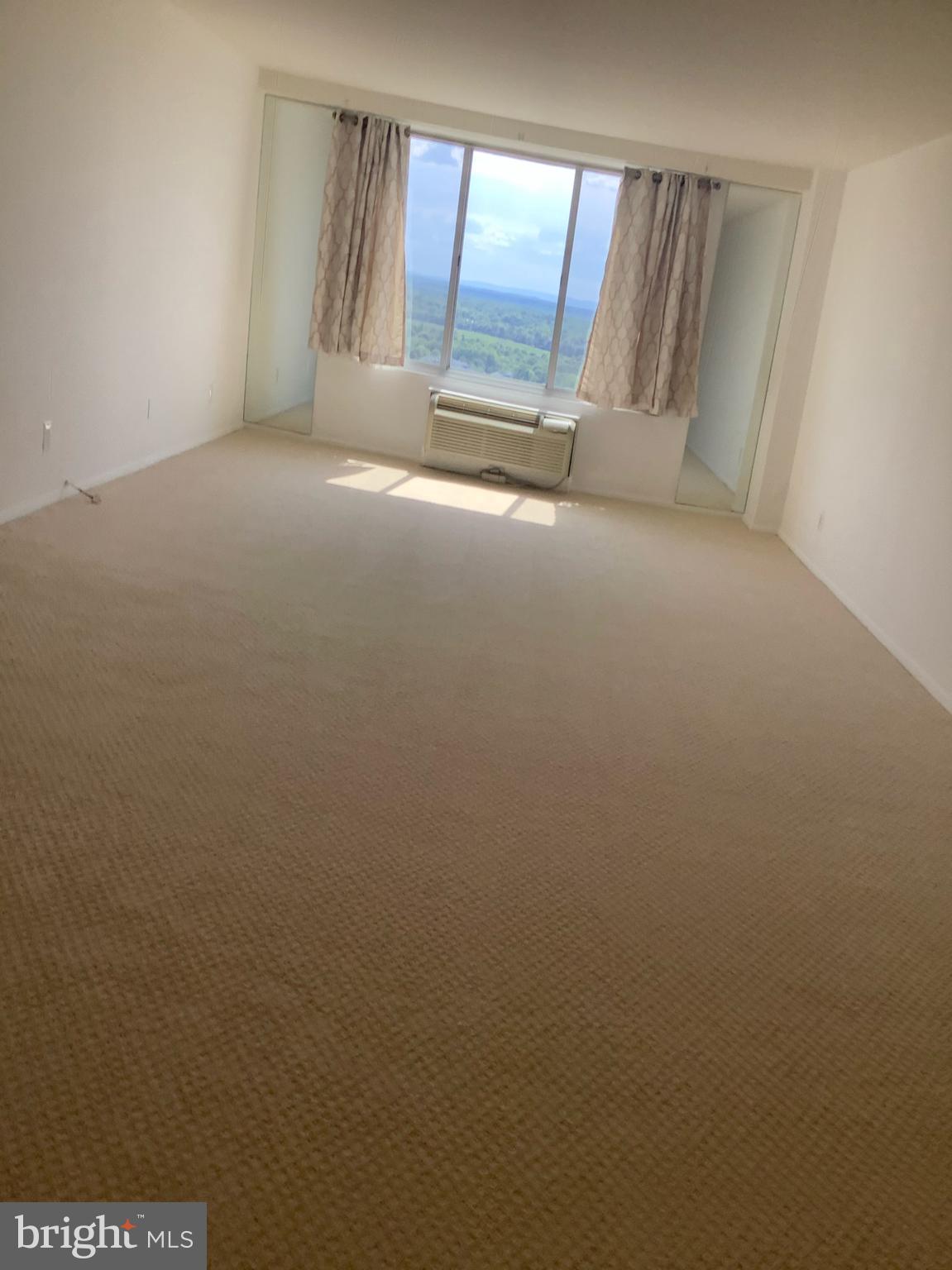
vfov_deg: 58.4
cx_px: 476
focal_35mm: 31
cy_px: 635
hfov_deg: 45.4
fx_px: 1137
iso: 25
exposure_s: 1/188
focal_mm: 3.3
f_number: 2.4
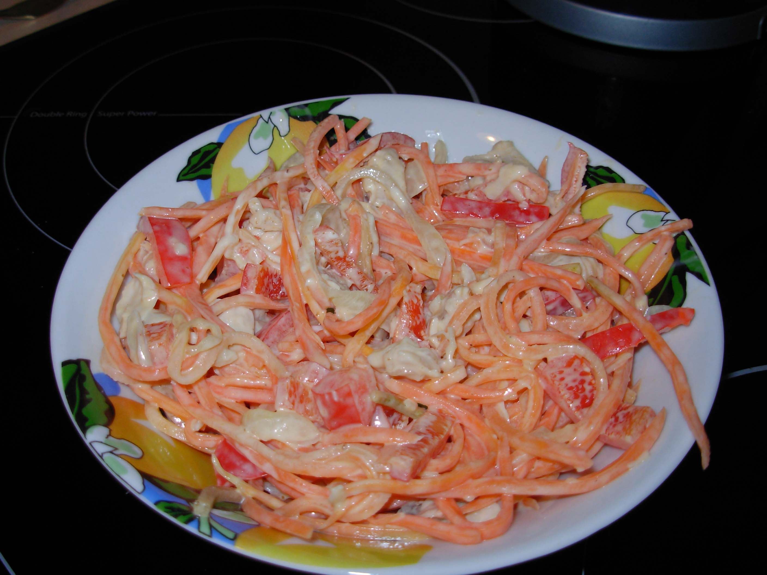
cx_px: 384
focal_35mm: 38
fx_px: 842
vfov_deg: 37.7
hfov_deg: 49.0
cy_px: 288
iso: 50
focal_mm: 6.3
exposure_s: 1/32
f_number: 2.9
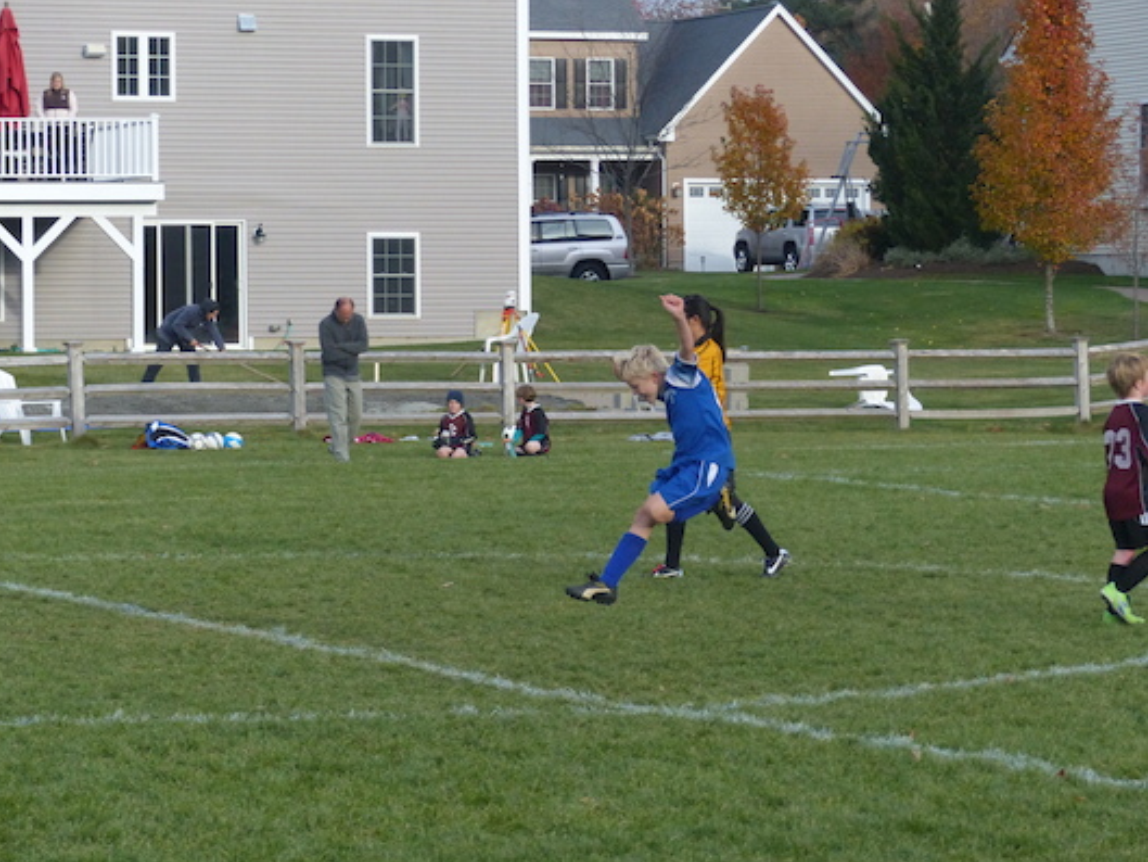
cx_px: 572
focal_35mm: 136
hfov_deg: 14.5
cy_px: 432
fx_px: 4511
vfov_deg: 10.9
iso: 320
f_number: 2.8
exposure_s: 1/500
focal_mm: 24.3
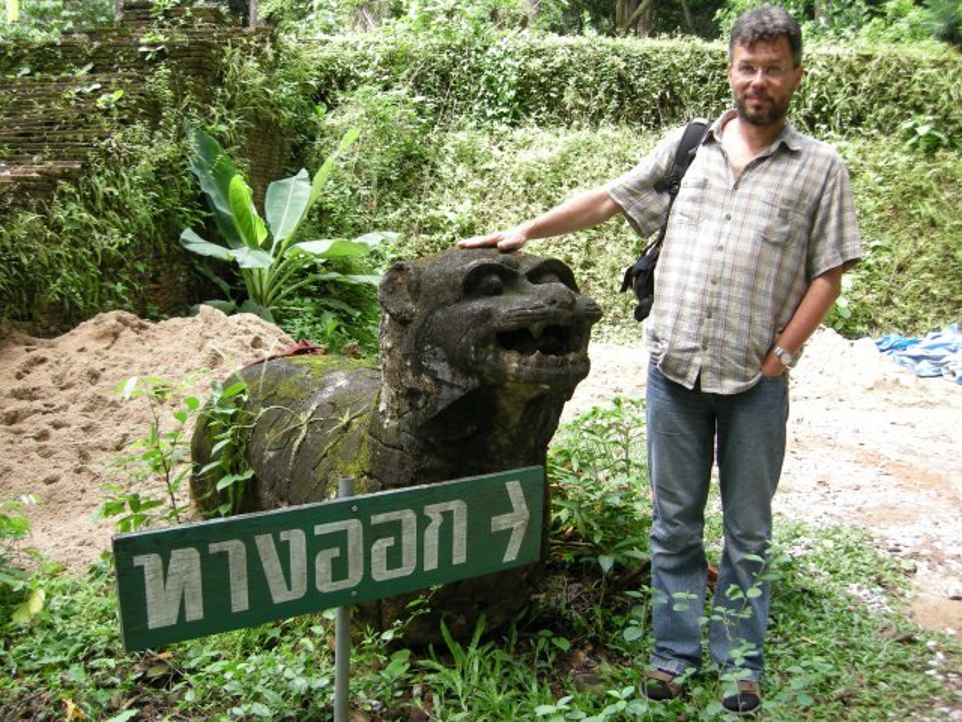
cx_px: 481
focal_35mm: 36
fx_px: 1000
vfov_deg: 39.7
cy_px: 361
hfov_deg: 51.4
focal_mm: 7.5
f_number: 3
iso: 64
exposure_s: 1/48.8
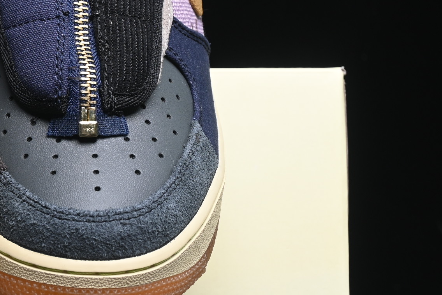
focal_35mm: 184
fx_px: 2259
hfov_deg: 11.0
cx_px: -56
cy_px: 95
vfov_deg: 7.5
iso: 160
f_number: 6.3
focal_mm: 50
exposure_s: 1/60
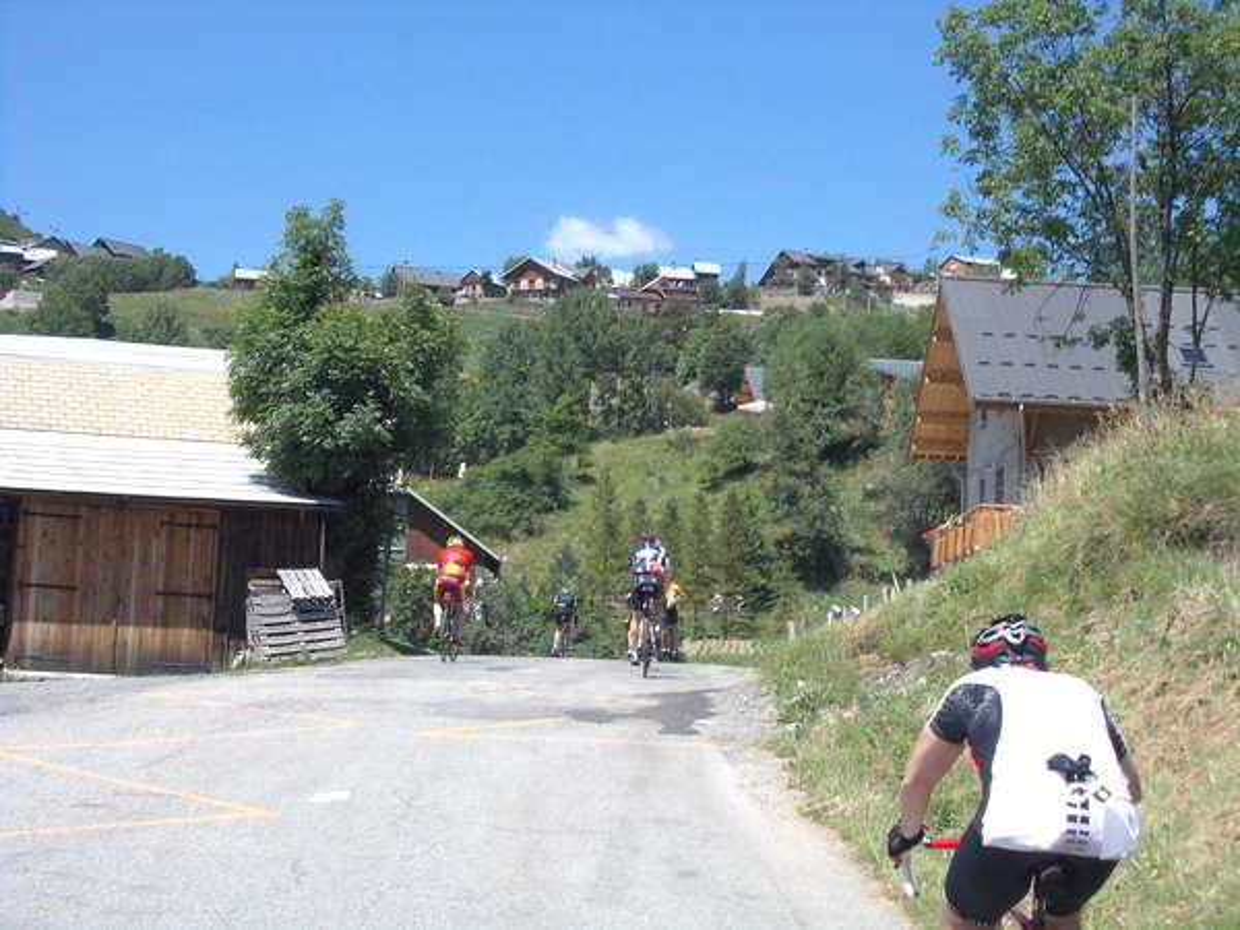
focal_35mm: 71
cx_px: 620
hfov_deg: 27.4
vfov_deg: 20.7
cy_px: 465
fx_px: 2543
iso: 80
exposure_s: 1/160
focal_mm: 10
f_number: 8.6
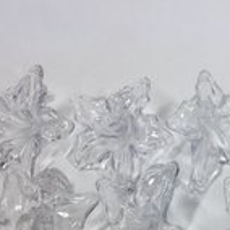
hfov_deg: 26.5
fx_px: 466
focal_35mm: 62
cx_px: 218
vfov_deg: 27.3
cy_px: 179
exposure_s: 1/165
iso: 32
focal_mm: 4.15
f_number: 2.2
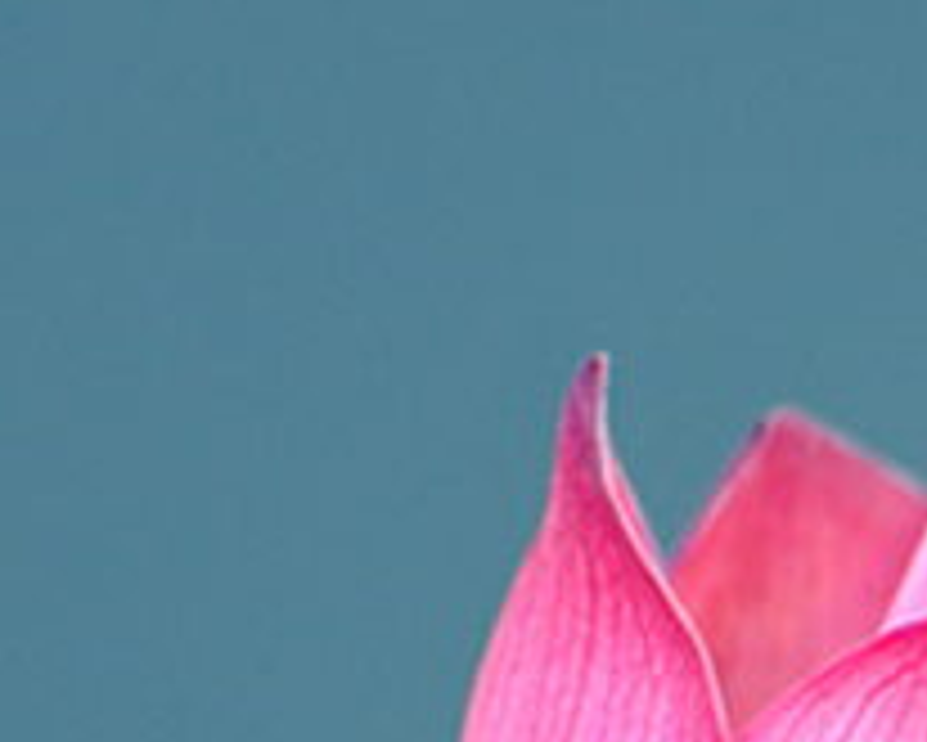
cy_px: 1358
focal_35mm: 1399
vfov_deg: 1.1
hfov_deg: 1.4
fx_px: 38401
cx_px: 1316
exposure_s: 1/320
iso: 560
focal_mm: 300
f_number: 8
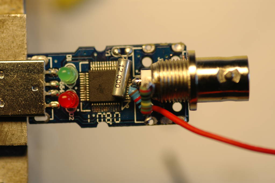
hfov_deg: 13.1
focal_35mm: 158
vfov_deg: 8.7
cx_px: 138
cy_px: 92
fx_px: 1202
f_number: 3.5
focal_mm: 105
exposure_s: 1/200
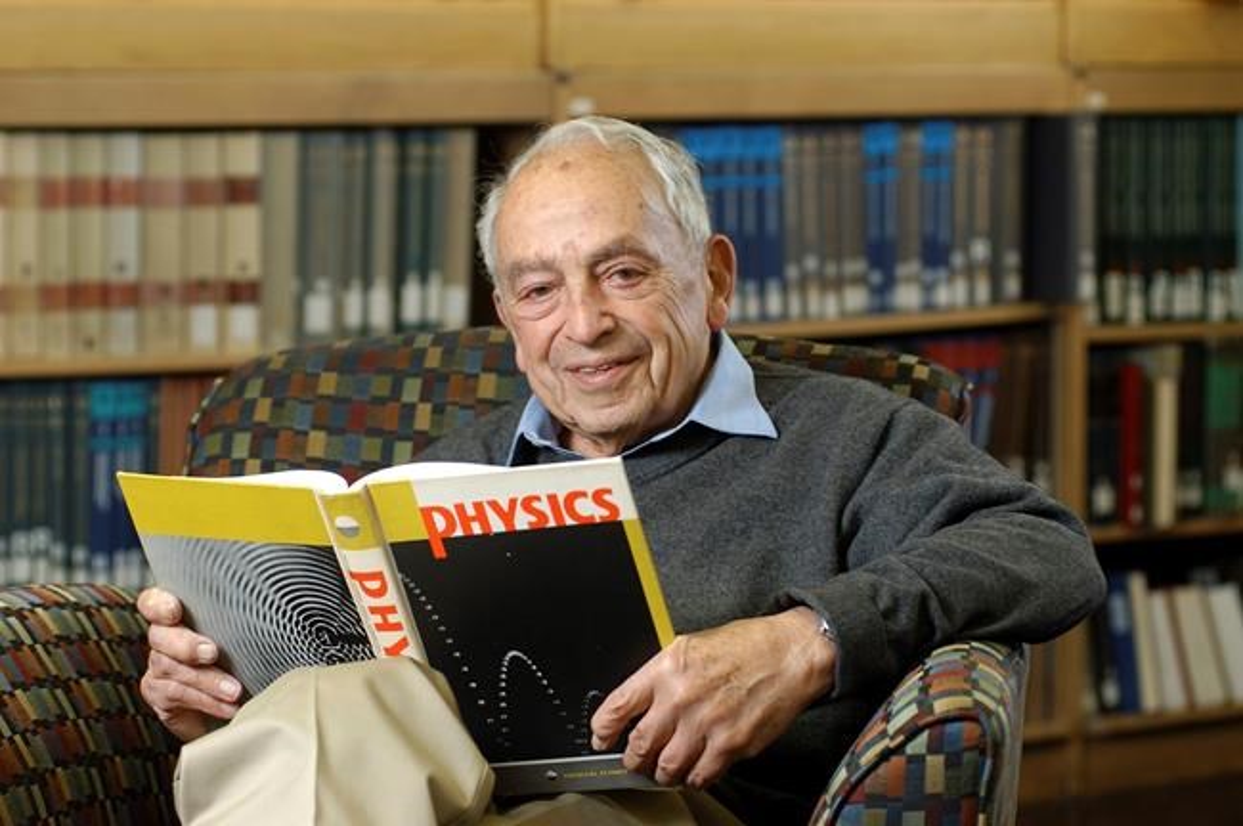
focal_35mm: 120
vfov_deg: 11.4
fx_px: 4139
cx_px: 622
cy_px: 413
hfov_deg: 17.1
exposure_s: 1/30
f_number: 4.5
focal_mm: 80
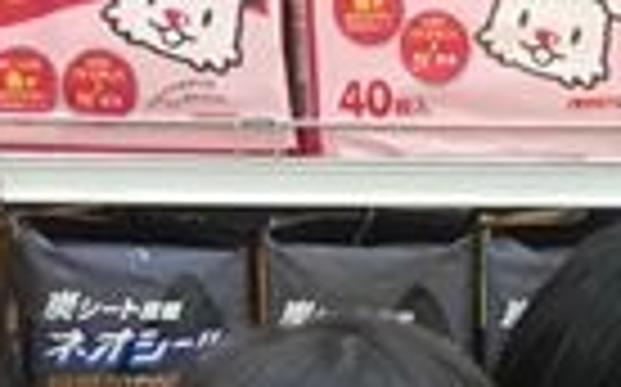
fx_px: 2418
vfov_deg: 8.7
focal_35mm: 143
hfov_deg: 14.5
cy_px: 760
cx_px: 540
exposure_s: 1/30
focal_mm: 3.3
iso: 125
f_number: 2.4
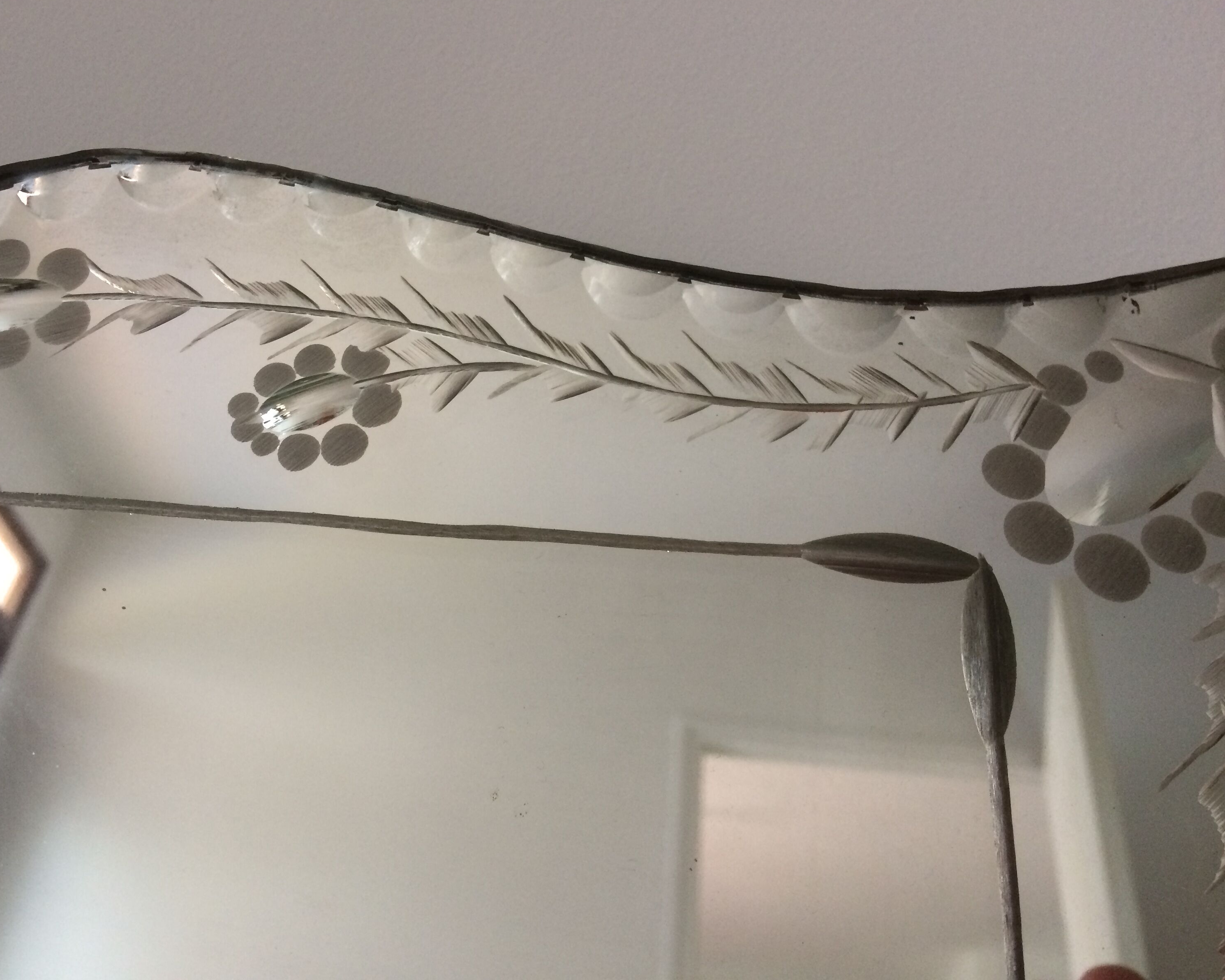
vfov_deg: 47.1
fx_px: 1124
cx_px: 556
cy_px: 478
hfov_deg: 57.1
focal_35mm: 31
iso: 250
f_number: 2.2
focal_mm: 4.15
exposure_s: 1/33
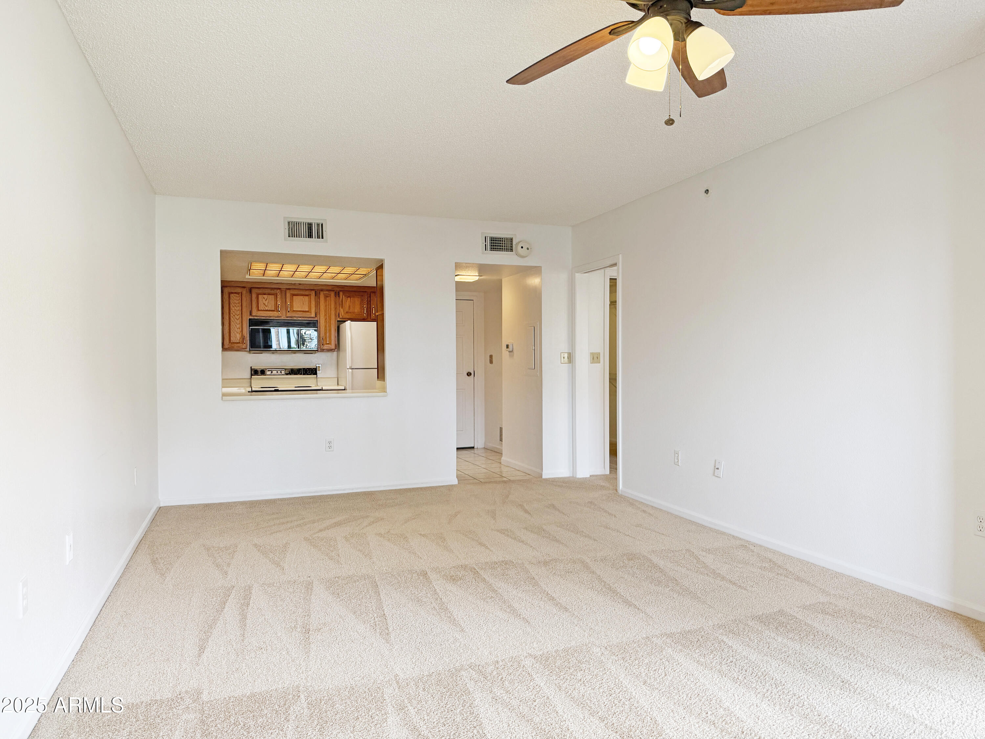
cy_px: 370
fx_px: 683
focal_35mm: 24
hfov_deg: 71.6
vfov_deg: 56.8
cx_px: 492
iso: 200
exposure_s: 1/191
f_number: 1.78
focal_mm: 6.76
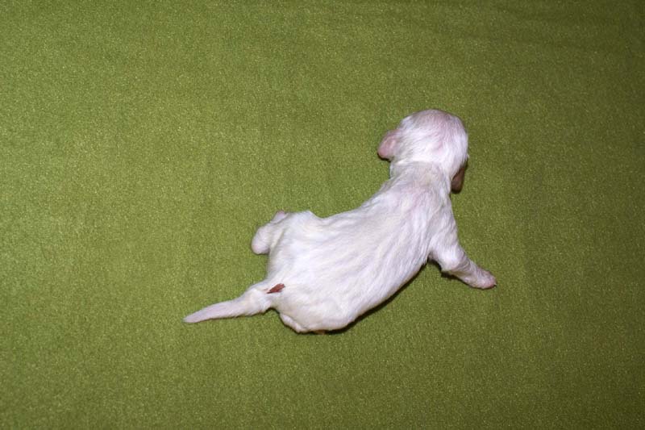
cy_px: 215
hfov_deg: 37.9
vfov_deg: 25.7
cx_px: 322
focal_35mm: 52
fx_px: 940
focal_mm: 35
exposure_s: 1/60
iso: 400
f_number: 6.3
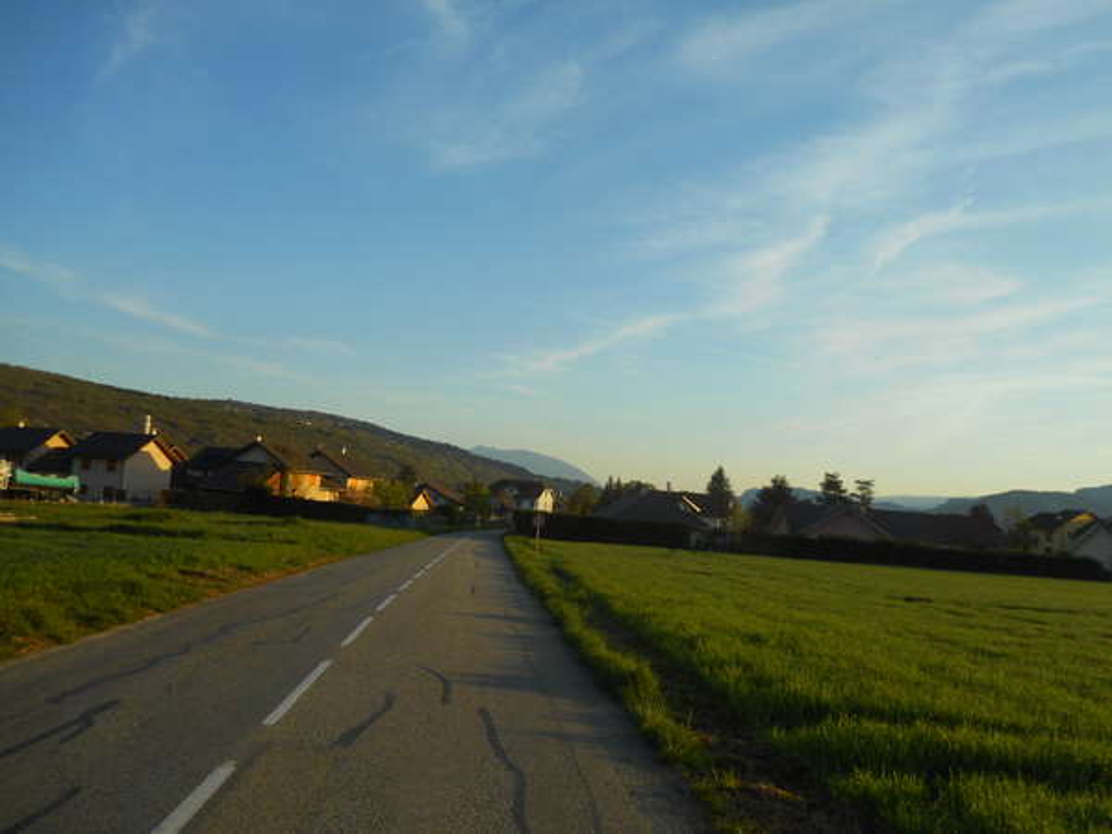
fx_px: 932
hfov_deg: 61.7
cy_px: 417
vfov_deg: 48.2
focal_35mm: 29
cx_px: 556
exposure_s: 1/500
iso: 80
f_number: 4
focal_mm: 5.2
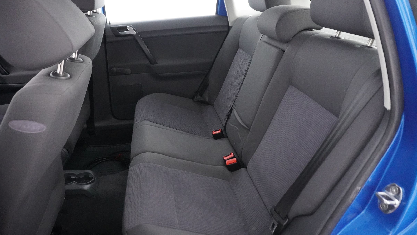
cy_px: 109
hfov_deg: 71.9
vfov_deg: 44.4
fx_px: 288
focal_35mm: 26
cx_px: 209
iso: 6400
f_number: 3.5
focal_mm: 16
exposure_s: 1/50
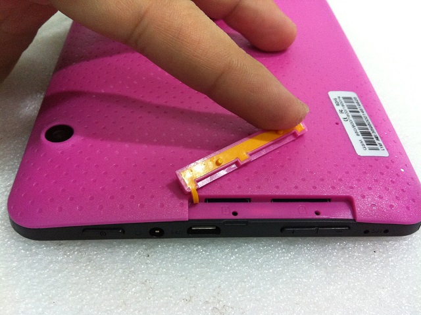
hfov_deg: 52.7
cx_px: 210
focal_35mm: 35
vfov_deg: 40.6
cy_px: 158
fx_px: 425
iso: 250
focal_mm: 3.85
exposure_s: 1/17
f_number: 2.8
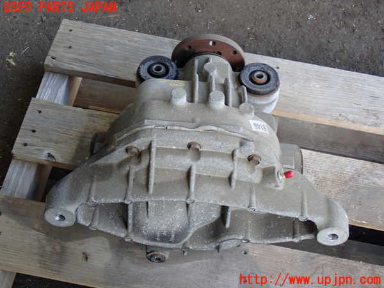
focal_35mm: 62
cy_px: 144
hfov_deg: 31.2
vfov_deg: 23.7
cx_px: 192
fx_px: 688
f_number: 3.6
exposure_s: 1/60
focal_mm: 11.09
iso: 250
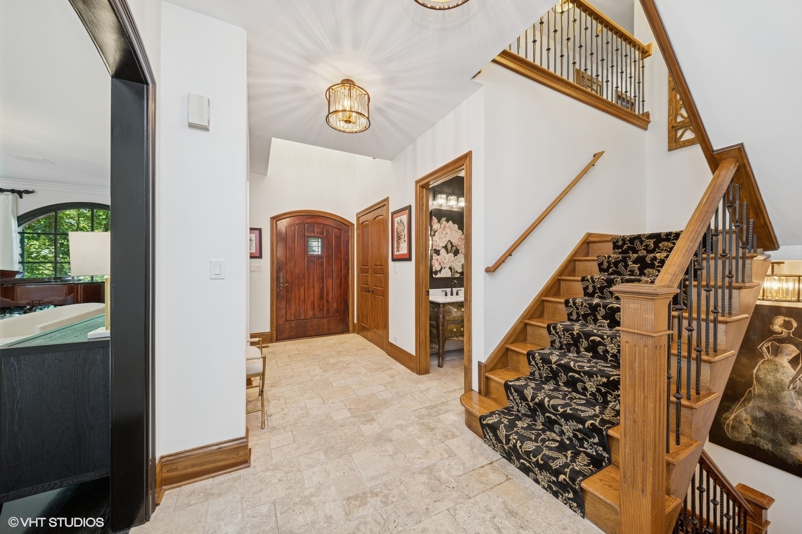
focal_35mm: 12
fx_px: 267
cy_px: 267
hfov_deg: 112.6
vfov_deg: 90.0
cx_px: 401
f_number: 10
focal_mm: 12
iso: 100
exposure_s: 1/1.67
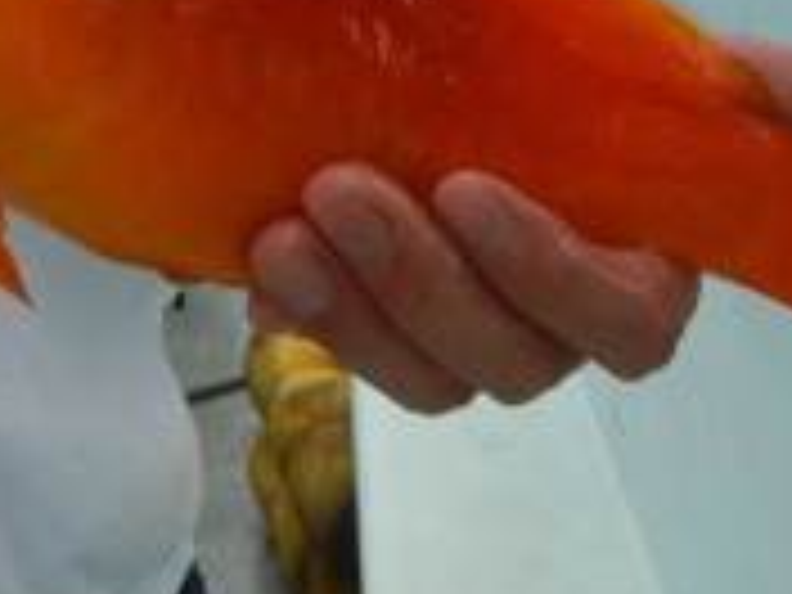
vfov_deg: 16.1
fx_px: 1876
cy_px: -351
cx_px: 104
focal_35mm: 82
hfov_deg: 23.3
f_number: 4.1
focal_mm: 4.3
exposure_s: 1/800
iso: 125
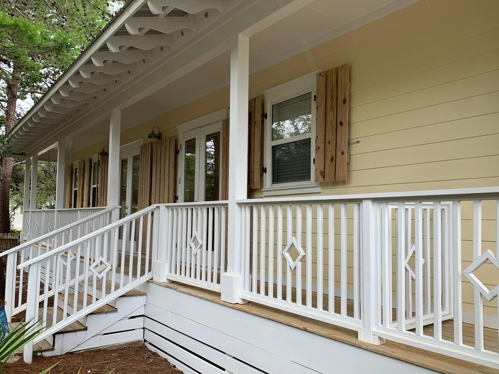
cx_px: 266
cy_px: 201
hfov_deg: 61.6
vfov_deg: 48.2
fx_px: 418
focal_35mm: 29
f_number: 1.8
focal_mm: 4.25
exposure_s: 1/170
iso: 25
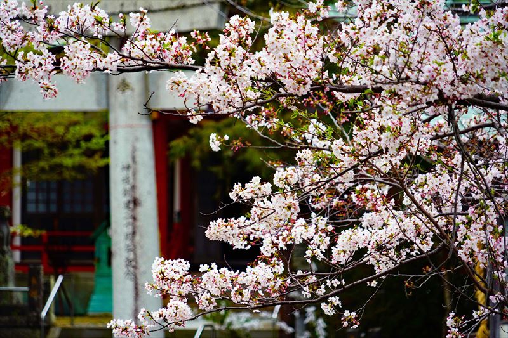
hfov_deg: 9.5
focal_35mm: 216
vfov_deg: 6.4
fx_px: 3047
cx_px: 254
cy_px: 169
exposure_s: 1/250
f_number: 5.6
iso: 250
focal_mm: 216
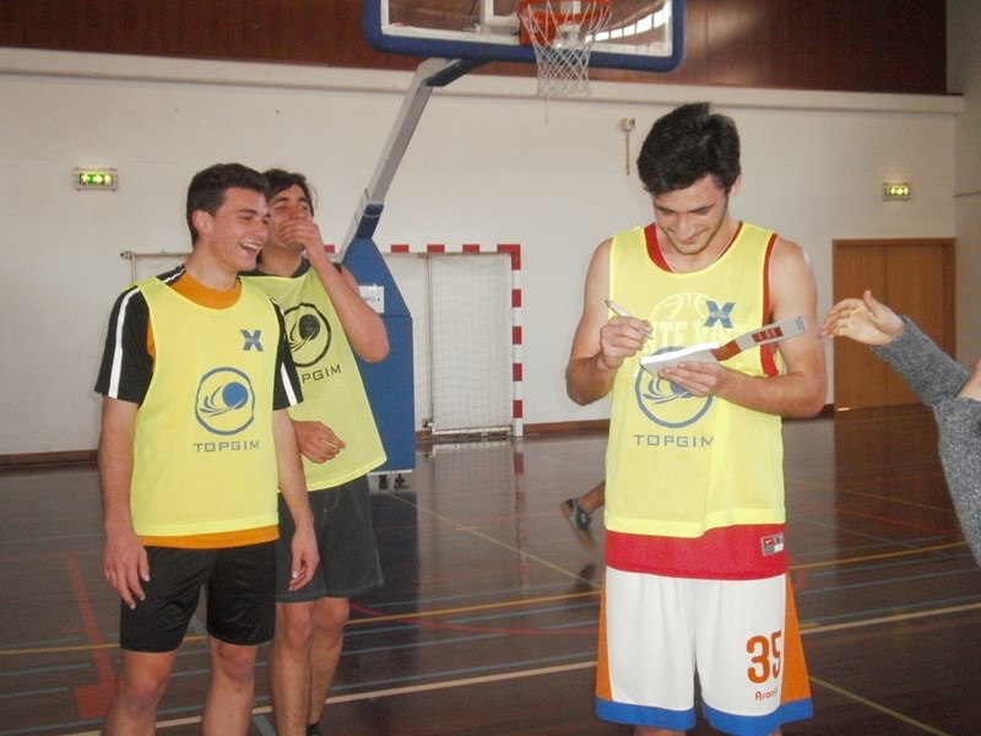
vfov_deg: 33.6
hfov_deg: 43.9
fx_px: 1219
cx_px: 490
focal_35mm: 43
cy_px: 368
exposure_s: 1/200
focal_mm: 7.61
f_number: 3.4
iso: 800
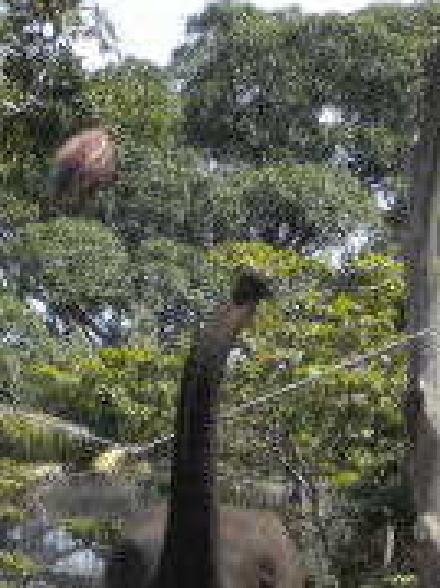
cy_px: 429
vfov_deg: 4.8
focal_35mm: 411
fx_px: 6974
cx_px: 92
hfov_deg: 3.6
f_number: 5.9
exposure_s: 1/510
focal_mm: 18.9
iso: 214
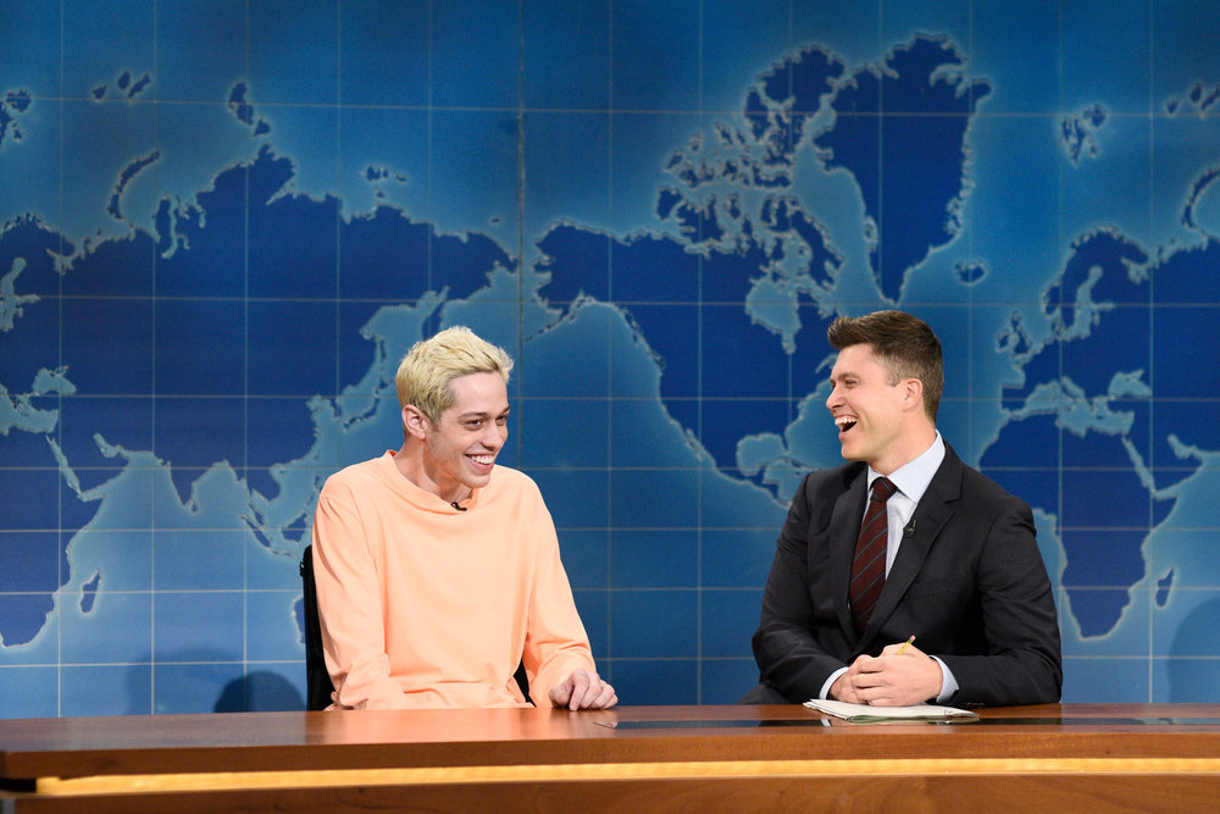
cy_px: 407
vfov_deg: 16.1
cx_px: 610
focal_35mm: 85
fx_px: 2881
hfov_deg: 23.9
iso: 3200
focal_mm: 85
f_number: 3.5
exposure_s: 1/250
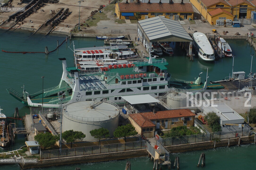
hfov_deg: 17.1
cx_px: 128
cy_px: 85
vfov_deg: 11.4
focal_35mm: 120
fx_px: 852
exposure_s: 1/1000
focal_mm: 80
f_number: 8
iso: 200
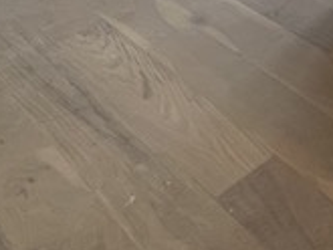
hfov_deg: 20.3
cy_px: -331
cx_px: 620
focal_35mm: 63
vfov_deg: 15.2
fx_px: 606
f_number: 1.8
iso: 32
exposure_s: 1/120
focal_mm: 1.57
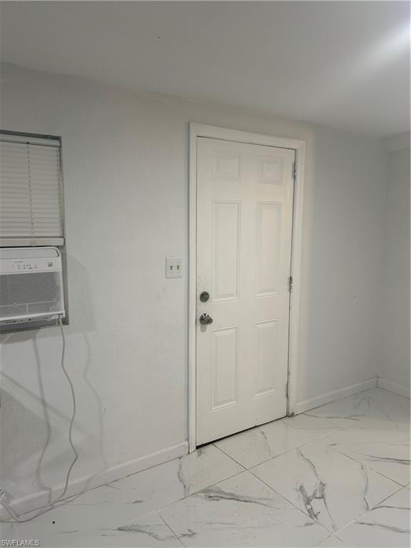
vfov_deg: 67.3
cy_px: 274
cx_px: 206
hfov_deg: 53.1
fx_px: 412
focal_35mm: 26
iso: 80
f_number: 1.5
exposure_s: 1/60
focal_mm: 5.7
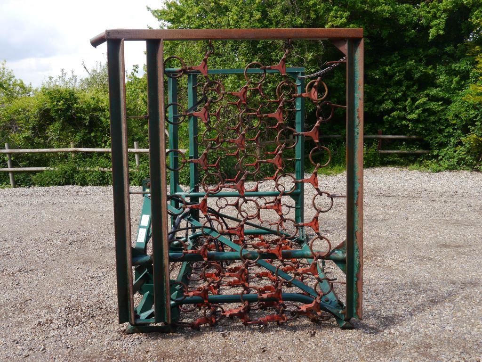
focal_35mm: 30
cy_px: 181
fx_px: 418
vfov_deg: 46.8
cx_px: 241
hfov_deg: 60.0
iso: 160
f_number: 6.3
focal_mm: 15
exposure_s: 1/250
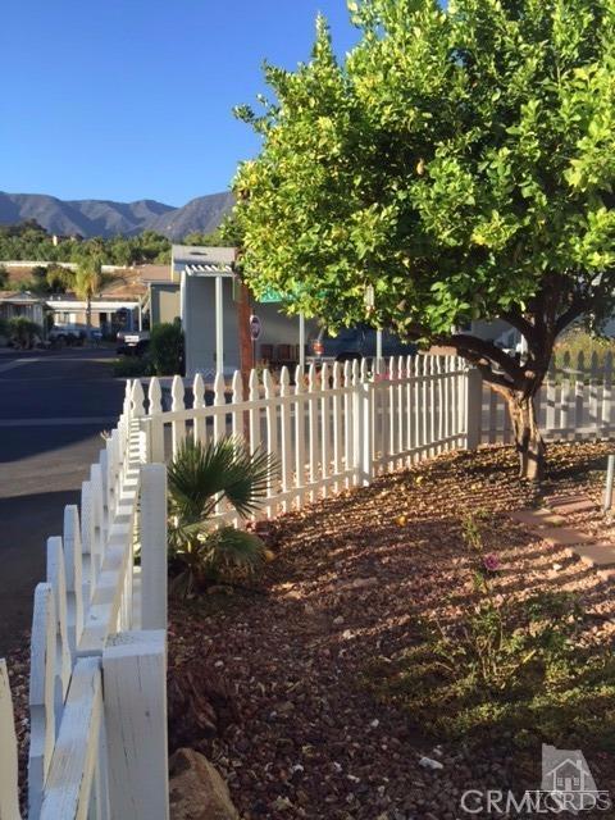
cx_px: 308
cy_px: 410
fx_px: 687
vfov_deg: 61.7
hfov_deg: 48.2
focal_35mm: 29
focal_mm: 4.15
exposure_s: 1/706
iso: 32
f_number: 2.2
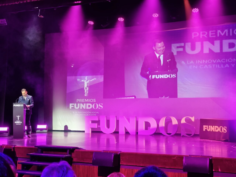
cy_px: 88
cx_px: 118
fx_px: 320
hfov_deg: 40.4
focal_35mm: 47
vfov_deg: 30.9
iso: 2000
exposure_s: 1/34.3
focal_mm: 6.19
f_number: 1.65
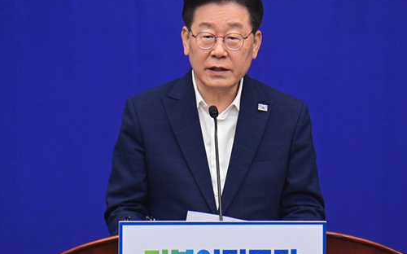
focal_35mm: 444
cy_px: 130
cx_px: 219
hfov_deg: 4.7
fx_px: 4923
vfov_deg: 3.0
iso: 4000
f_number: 6.3
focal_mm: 340
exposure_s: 1/320
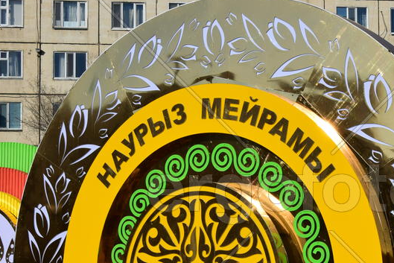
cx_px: 292
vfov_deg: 18.3
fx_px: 810
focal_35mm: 74
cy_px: 193
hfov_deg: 27.0
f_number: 10
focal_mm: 30
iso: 100
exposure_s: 1/400
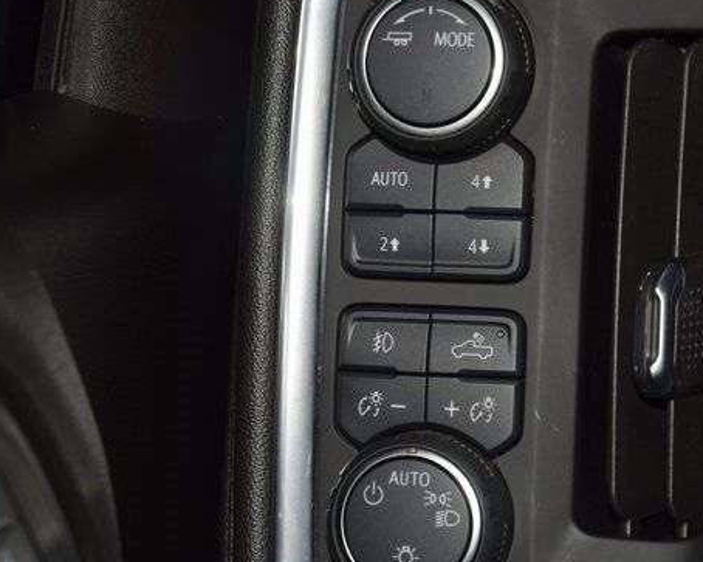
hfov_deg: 13.9
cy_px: 310
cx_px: 426
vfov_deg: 11.1
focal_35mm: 139
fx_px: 2891
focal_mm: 70
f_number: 8
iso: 100
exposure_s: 1/125
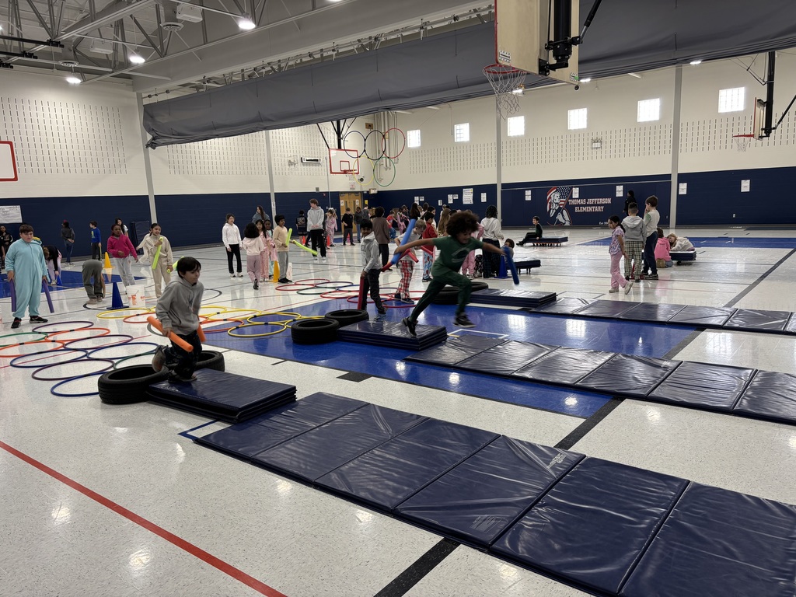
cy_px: 298
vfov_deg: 53.1
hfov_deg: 67.3
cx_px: 398
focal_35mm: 26
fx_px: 598
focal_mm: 5.96
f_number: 1.6
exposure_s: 1/121
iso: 64
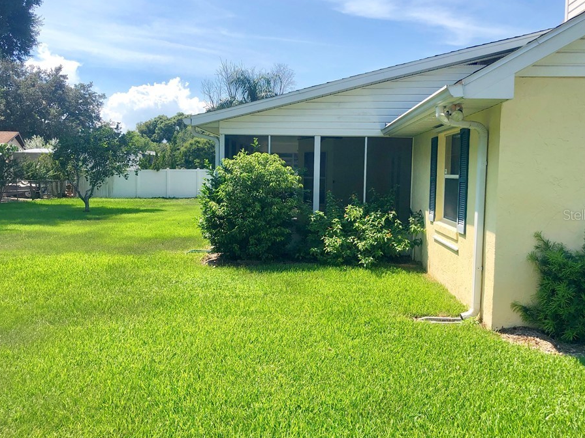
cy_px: 214
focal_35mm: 32
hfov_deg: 56.8
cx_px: 291
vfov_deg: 44.2
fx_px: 541
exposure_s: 1/1845
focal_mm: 3.99
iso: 20
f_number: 1.8
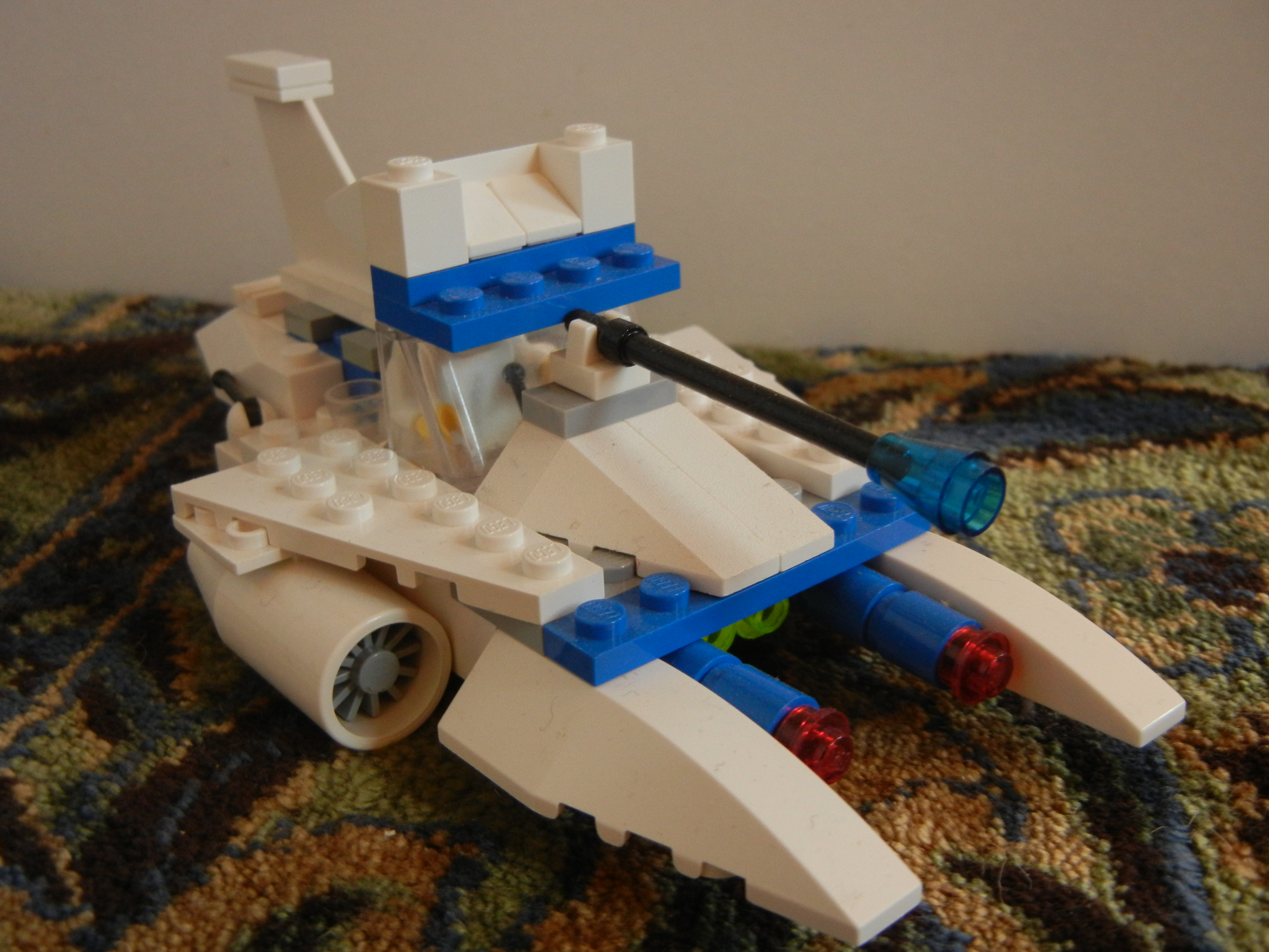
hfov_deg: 47.9
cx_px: 634
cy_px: 476
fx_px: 1430
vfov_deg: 36.8
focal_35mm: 39
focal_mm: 7.1
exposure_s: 1/6
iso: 400
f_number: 3.7
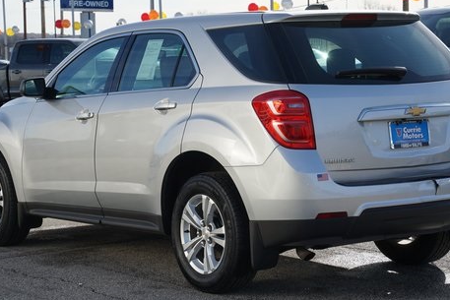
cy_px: 135
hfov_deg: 20.8
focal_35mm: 98
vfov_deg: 14.0
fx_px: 1225
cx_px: 231
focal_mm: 70
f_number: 11
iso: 100
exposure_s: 1/160
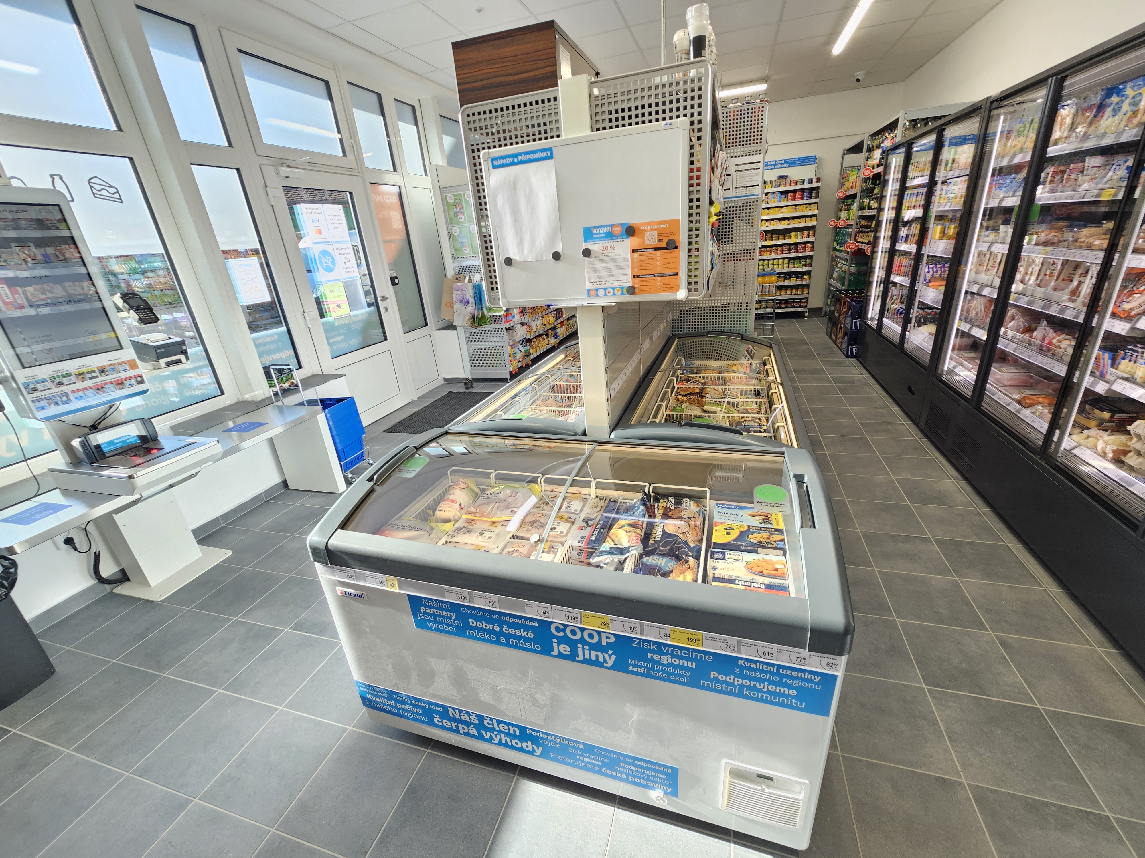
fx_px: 430
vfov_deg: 89.9
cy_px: 429
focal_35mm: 13
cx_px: 572
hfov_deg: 106.2
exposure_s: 1/50
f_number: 2.2
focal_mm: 2.2
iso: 50
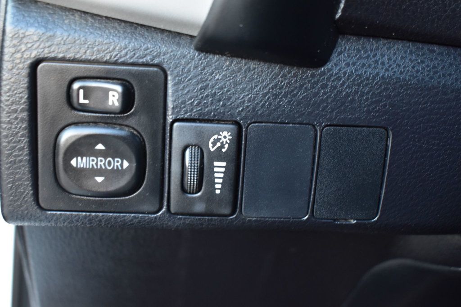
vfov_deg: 28.1
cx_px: 230
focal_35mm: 48
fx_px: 614
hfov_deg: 41.1
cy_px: 154
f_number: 4.5
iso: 1600
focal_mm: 32
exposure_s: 1/6
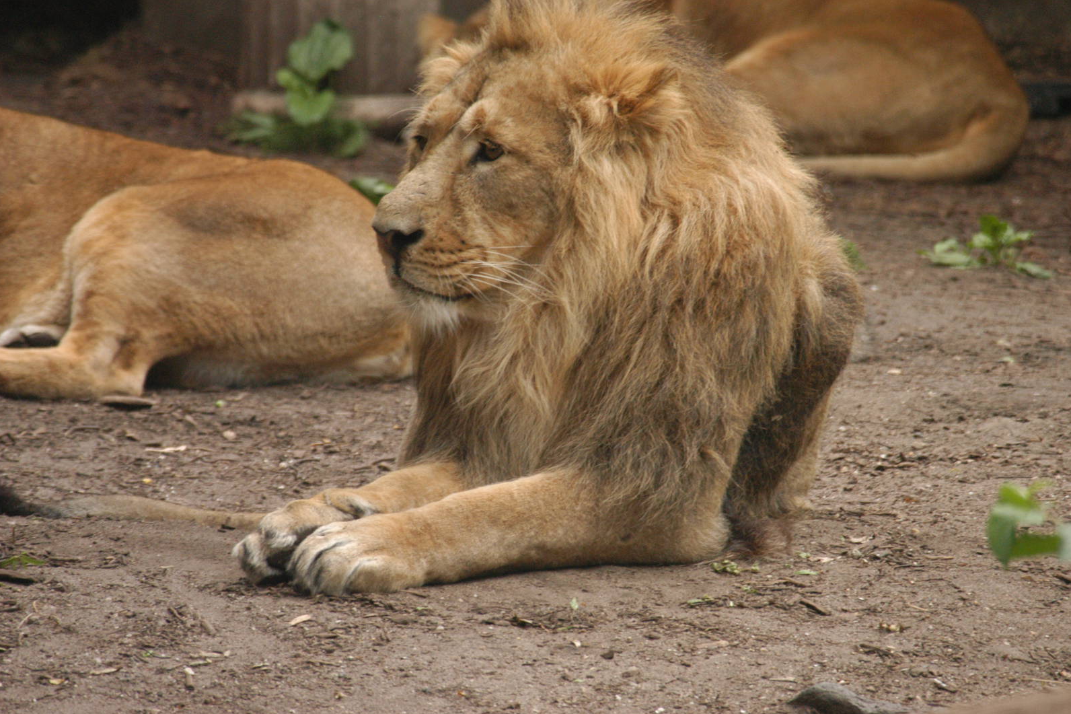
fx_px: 13445
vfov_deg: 3.0
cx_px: 536
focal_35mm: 452
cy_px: 357
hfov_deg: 4.6
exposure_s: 1/250
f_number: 6.7
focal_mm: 300
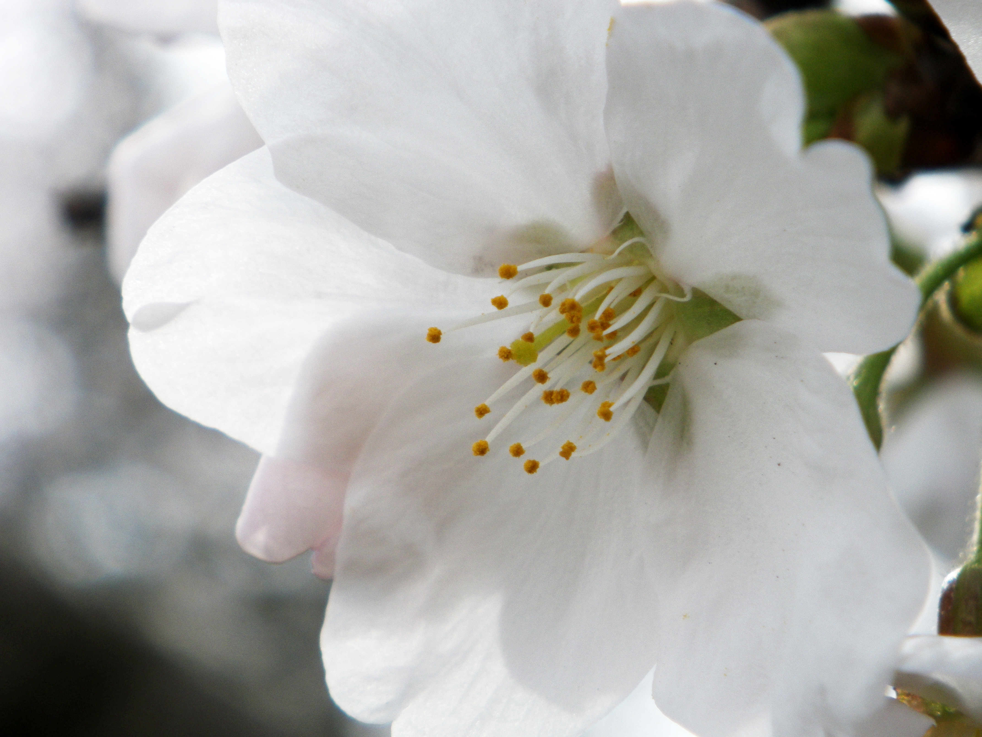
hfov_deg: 14.1
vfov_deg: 10.6
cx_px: 491
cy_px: 368
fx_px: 3972
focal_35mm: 140
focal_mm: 25
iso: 80
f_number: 5.5
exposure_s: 1/250
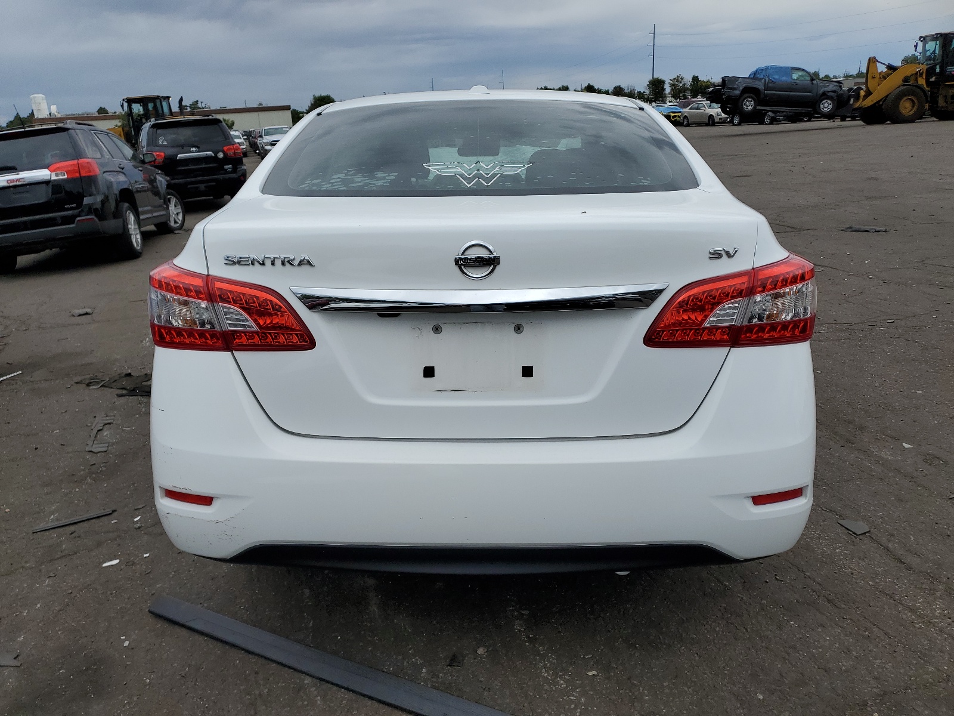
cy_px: 358
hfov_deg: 67.3
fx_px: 717
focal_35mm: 26
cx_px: 477
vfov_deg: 53.1
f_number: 1.5
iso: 50
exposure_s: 1/5000
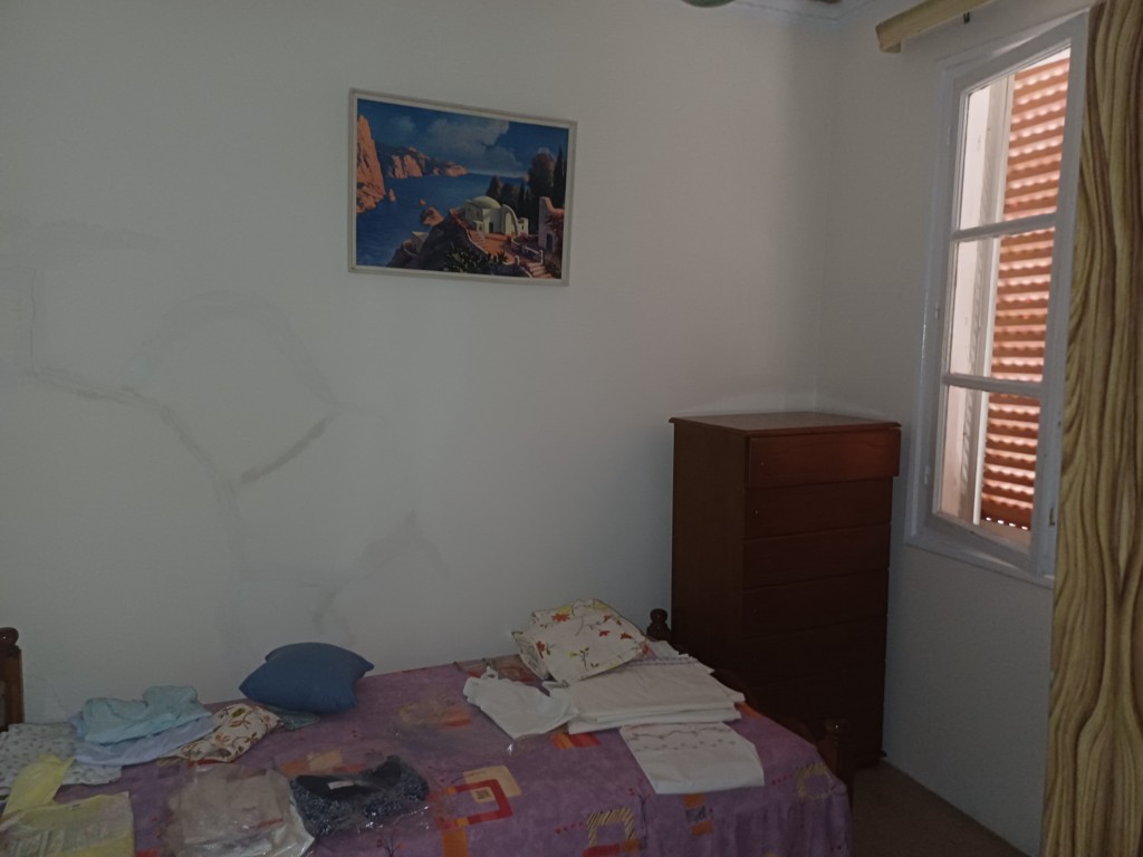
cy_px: 428
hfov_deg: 69.4
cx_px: 572
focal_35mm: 25
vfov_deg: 54.9
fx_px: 825
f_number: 1.8
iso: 400
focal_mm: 4.65
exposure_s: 1/25
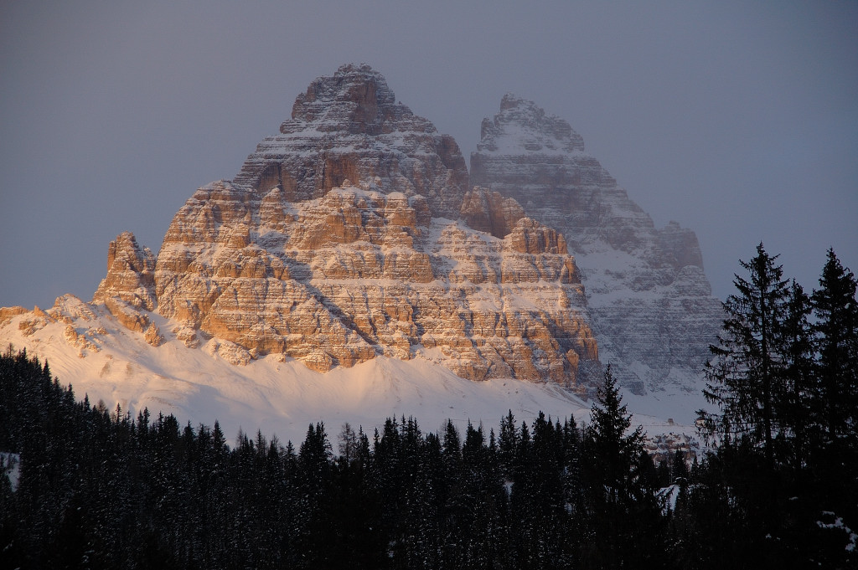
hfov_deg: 14.4
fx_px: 3393
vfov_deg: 9.6
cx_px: 429
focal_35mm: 142
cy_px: 285
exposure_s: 1/400
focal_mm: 95
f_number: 5.6
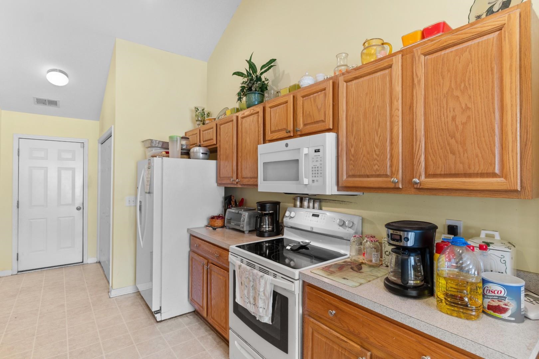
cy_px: 180
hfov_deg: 93.3
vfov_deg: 70.4
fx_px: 255
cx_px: 270
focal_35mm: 17
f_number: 4.8
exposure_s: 1/5
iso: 100
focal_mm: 11.5
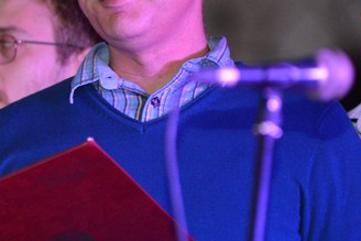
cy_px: 78
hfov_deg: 3.3
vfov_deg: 2.2
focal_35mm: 624
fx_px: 6260
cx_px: -122
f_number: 3.2
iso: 2000
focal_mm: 200
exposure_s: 1/160
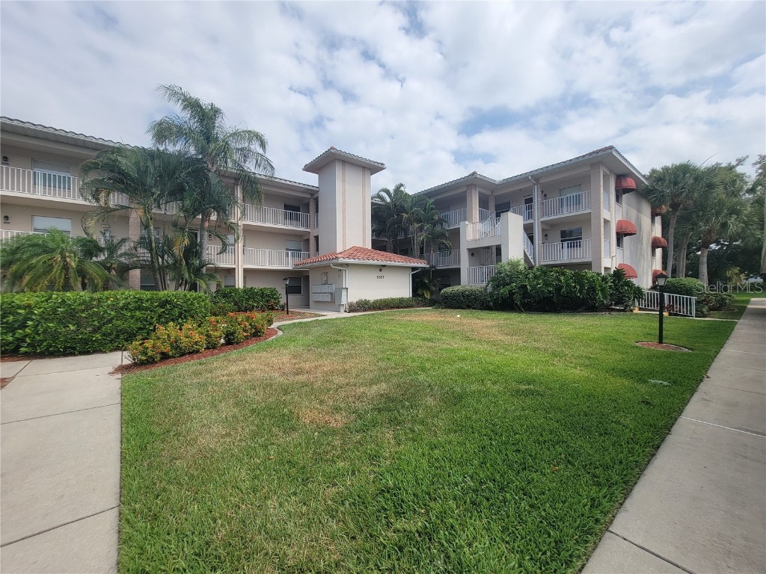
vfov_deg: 89.9
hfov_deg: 106.2
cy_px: 287
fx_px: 288
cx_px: 383
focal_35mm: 13
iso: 50
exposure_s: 1/2128
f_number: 2.2
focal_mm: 2.2
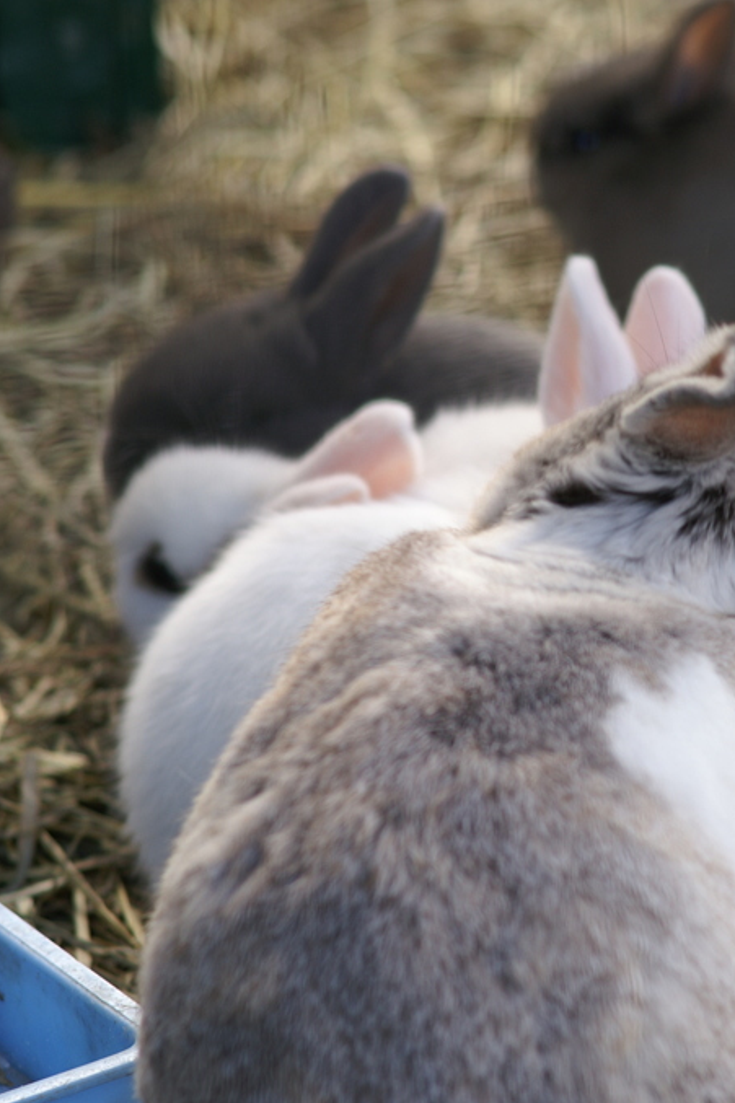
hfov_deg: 7.1
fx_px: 5906
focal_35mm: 193
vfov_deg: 10.7
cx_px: 688
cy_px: 552
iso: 100
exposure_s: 1/50
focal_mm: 85
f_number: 4
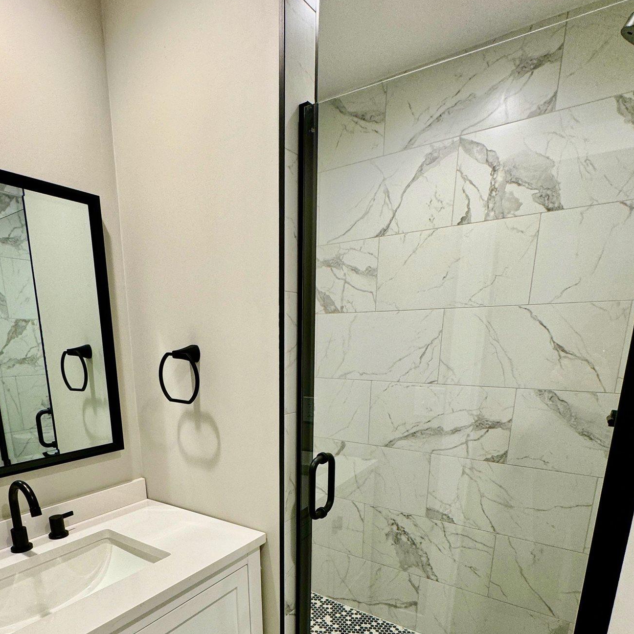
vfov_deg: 66.0
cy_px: 462
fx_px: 456
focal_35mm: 22
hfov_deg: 69.3
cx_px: 273
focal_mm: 2.22
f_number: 2.2
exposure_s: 1/120
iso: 125
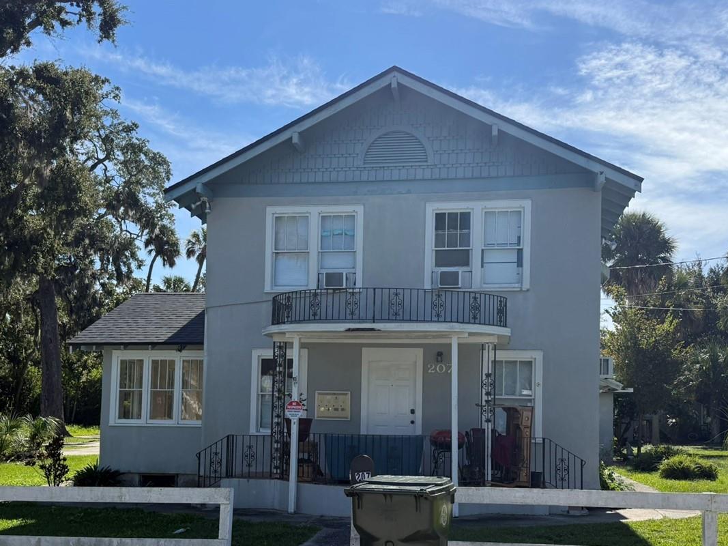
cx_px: 360
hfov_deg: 51.4
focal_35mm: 36
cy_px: 377
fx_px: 757
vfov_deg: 39.1
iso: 125
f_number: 1.78
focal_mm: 6.76
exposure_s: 1/5714
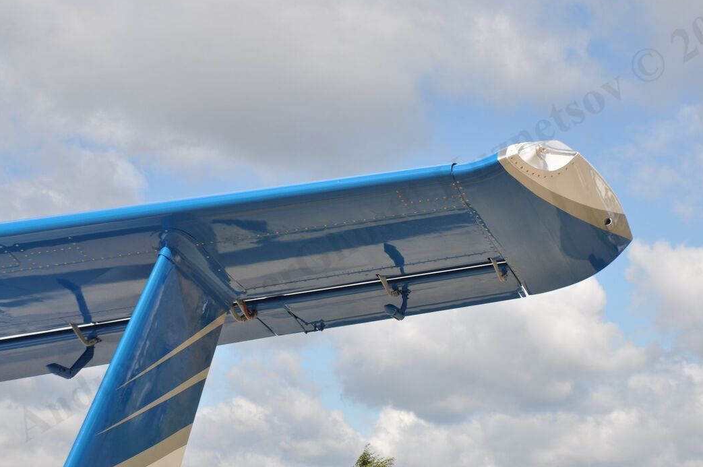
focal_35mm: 92
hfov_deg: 22.2
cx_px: 386
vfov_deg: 14.8
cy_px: 214
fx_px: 1795
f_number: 8
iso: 200
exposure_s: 1/400
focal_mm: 50
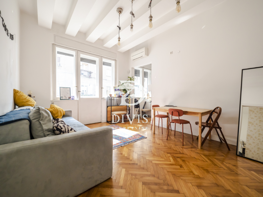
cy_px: 98
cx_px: 132
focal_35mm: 14
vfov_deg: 85.7
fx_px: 106
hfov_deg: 102.1
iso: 400
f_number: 4
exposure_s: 1/200
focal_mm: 7
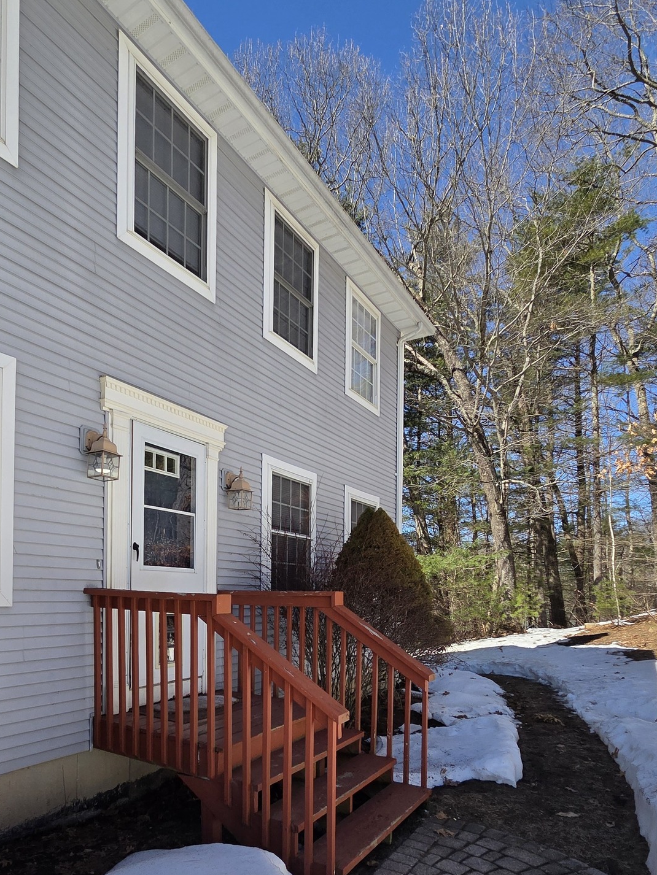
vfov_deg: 76.1
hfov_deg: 62.4
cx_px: 238
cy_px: 594
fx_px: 531
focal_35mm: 21
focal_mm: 2.2
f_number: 2.2
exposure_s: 1/2163
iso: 50
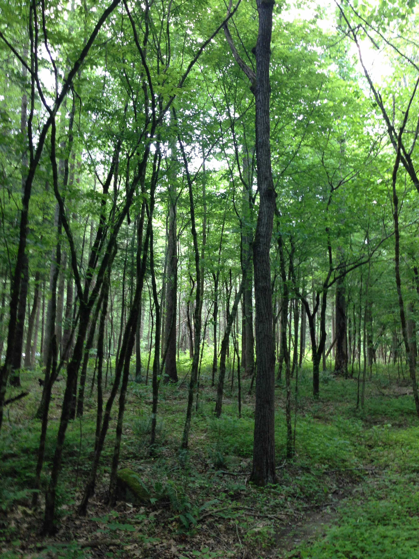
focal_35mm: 33
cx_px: 210
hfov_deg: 42.9
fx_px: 533
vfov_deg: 55.4
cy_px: 280
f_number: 2.4
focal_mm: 4.12
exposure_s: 1/20
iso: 80
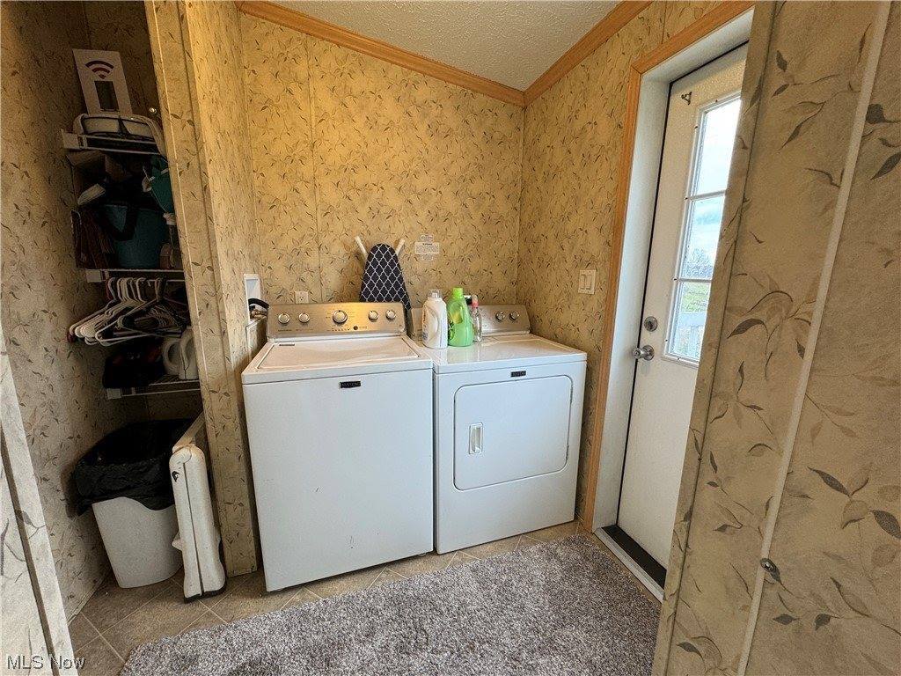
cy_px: 338
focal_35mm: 14
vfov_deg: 85.7
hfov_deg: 102.1
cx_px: 450
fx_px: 364
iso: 160
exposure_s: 1/120
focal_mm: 2.22
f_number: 2.2
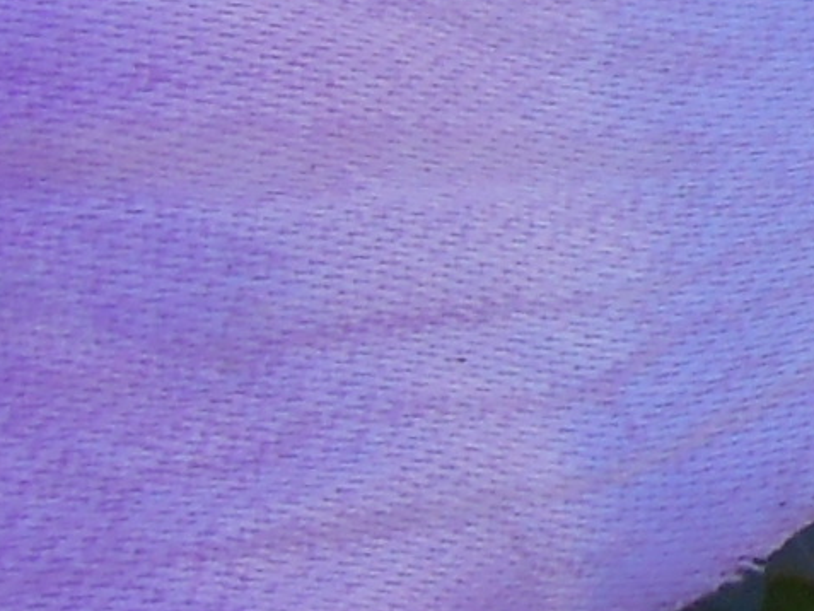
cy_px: -749
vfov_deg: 7.4
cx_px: 1766
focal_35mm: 191
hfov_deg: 9.5
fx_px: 4493
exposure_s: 1/320
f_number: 3.5
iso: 80
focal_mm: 4.5
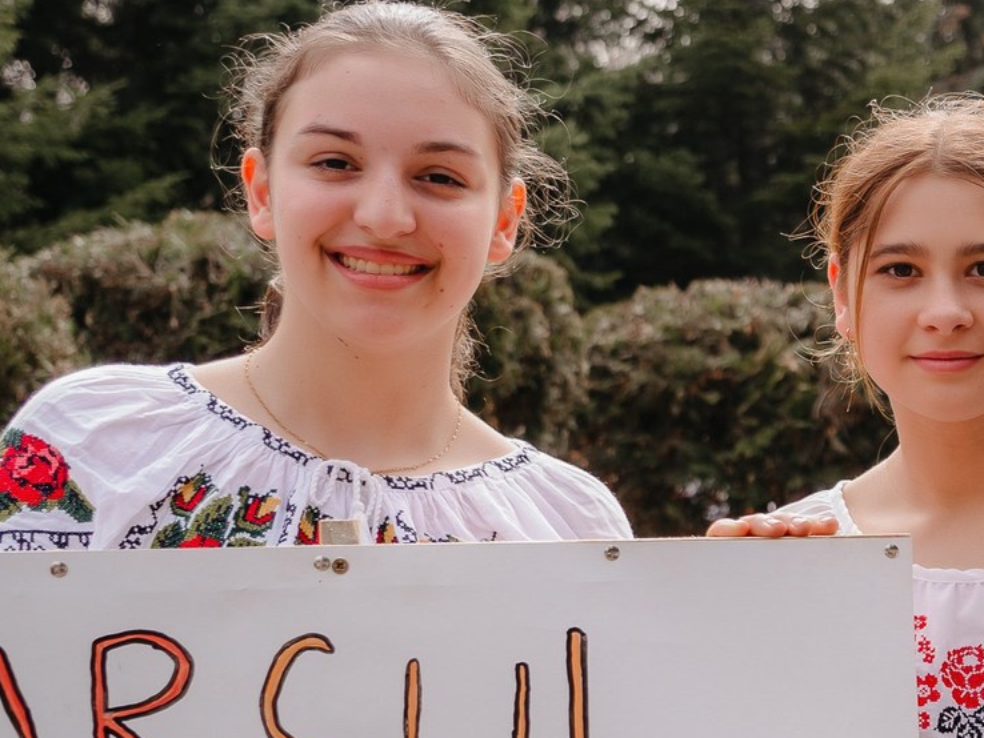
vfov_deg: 18.1
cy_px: 673
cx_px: 1337
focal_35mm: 80
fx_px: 2275
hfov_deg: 21.6
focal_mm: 24
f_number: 2.8
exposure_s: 1/400
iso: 50
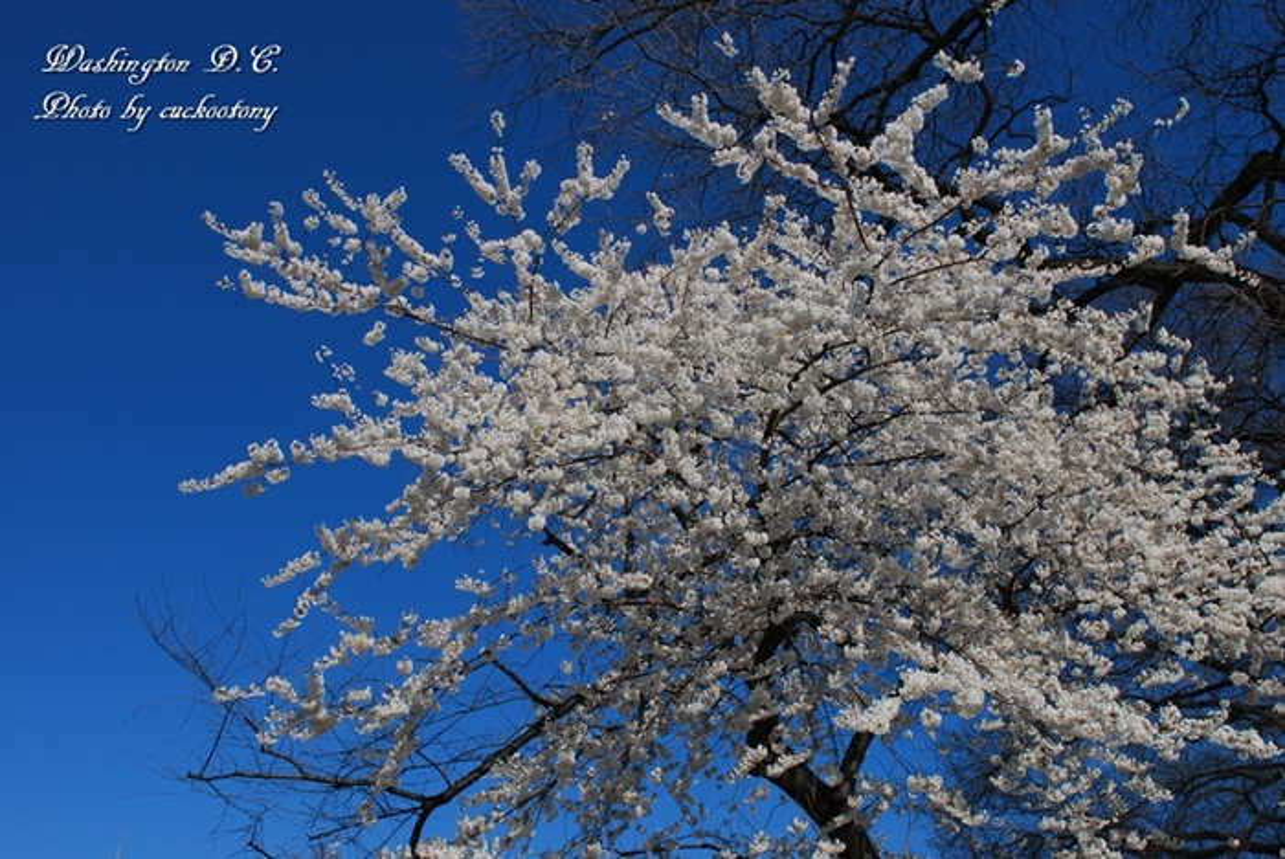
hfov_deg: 53.1
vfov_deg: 36.9
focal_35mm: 36
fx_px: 1286
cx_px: 642
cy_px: 430
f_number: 11
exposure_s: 1/200
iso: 100
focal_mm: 24
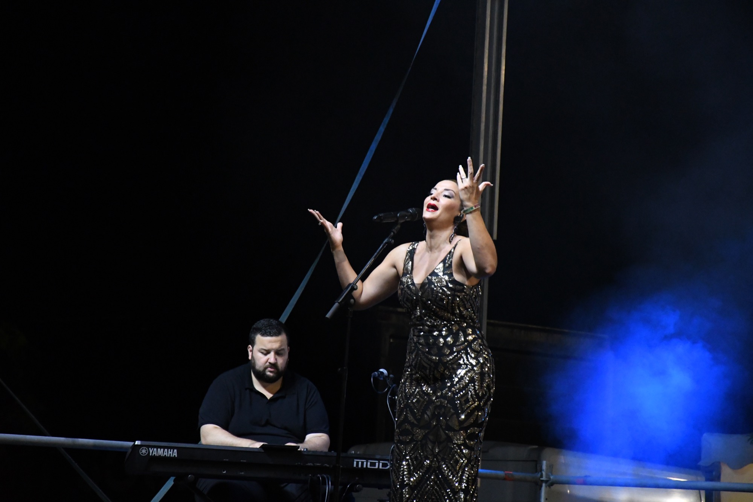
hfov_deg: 13.1
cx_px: 376
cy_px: 251
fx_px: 3283
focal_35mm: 157
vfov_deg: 8.7
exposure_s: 1/100
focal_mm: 105
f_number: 5.6
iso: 8000
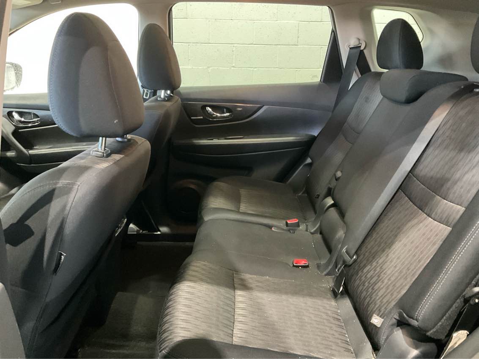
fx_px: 401
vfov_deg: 48.2
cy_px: 180
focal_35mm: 29
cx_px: 240
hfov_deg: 61.7
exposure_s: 1/24
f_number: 1.8
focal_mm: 3
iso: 500
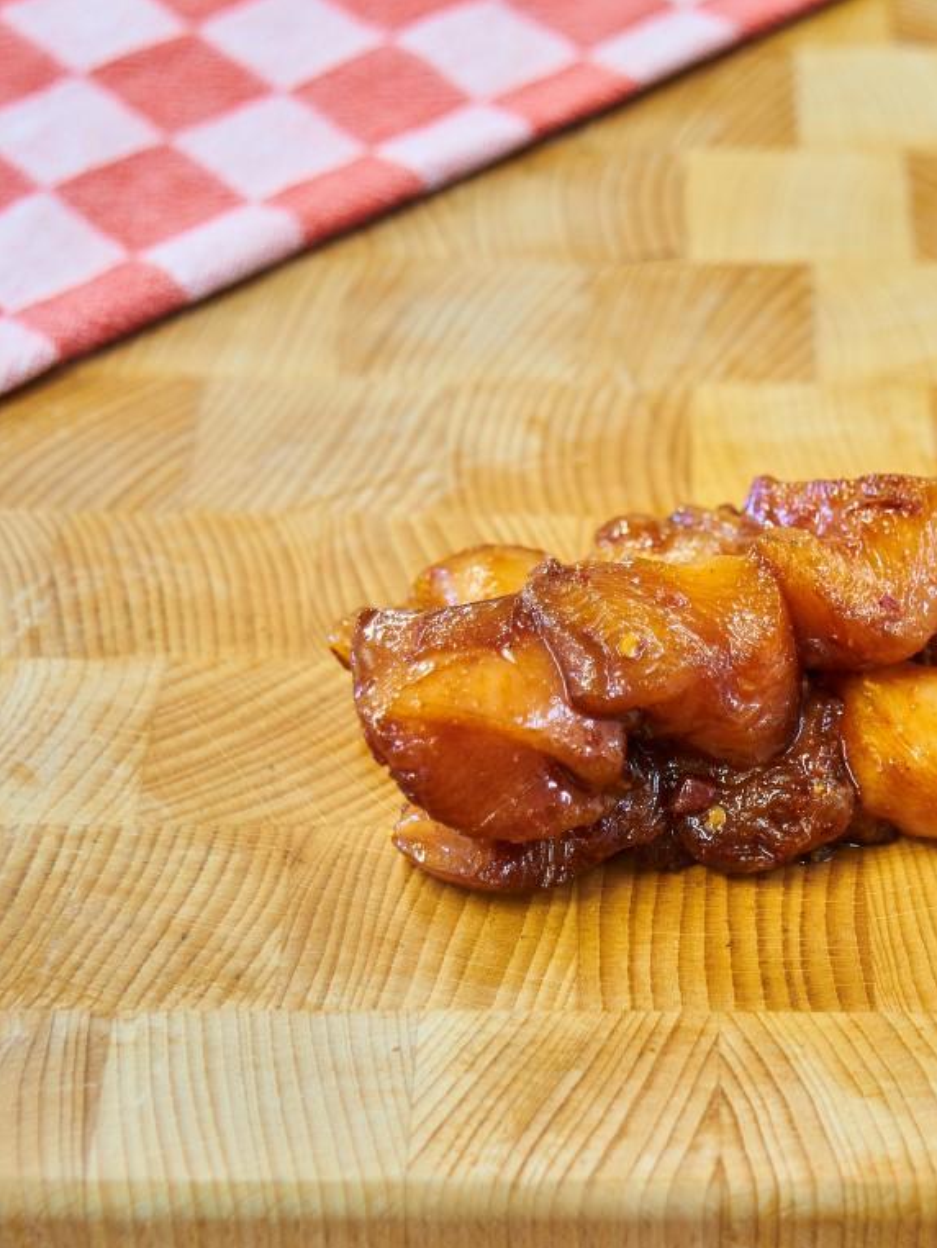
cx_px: 731
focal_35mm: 90
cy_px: 626
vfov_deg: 21.8
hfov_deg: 16.3
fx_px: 3246
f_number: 5
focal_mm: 62
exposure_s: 1/8
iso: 200
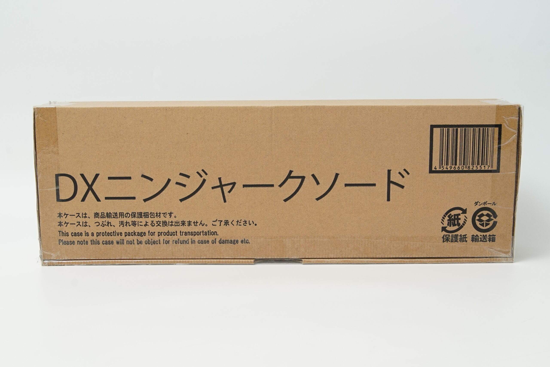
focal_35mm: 52
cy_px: 184
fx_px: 795
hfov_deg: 38.2
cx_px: 275
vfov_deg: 26.0
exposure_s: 1/20
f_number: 10
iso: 1000
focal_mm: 35
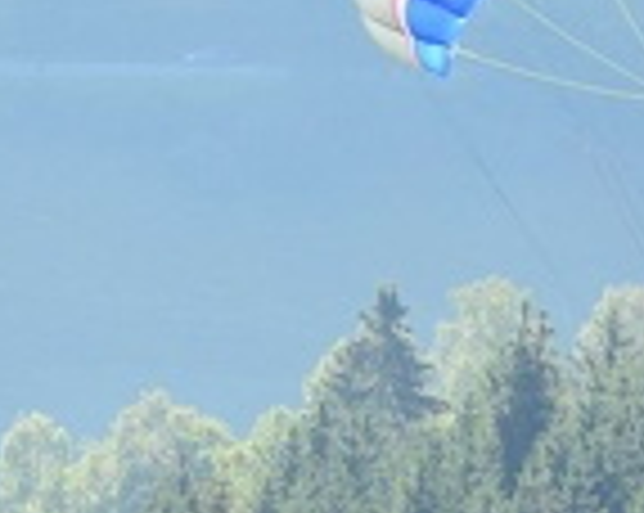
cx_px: 788
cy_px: 441
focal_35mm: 820
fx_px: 15600
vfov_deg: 1.9
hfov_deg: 2.4
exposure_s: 1/250
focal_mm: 105
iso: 400
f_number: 10
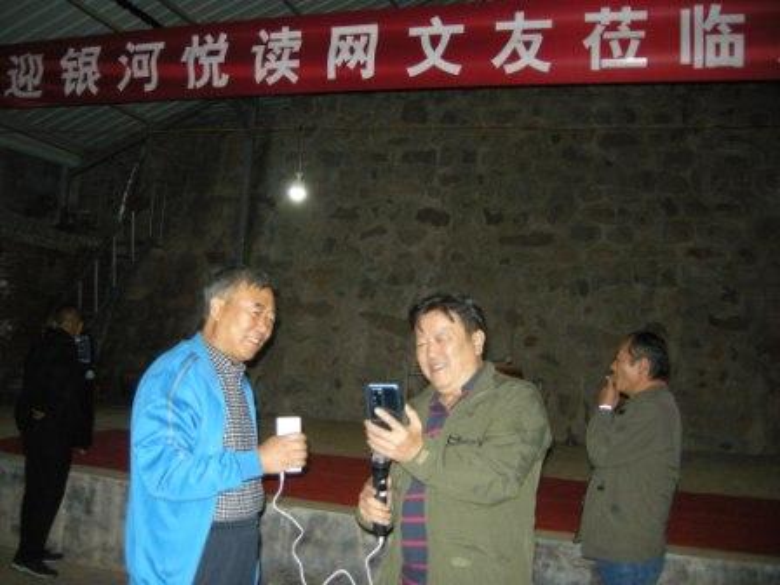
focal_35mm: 35
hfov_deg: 52.6
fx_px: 789
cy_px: 292
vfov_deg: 40.7
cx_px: 390
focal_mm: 7.5
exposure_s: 1/60
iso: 295
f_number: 2.7
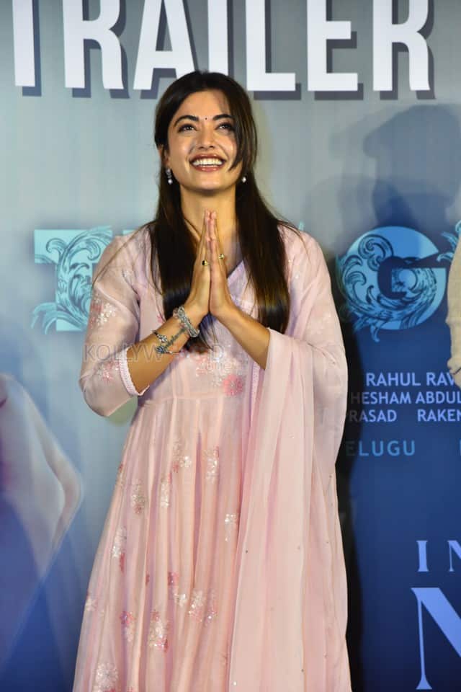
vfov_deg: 19.5
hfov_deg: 13.0
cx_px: 230
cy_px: 346
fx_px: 2017
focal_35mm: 105
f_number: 5
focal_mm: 105
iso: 2000
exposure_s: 1/125
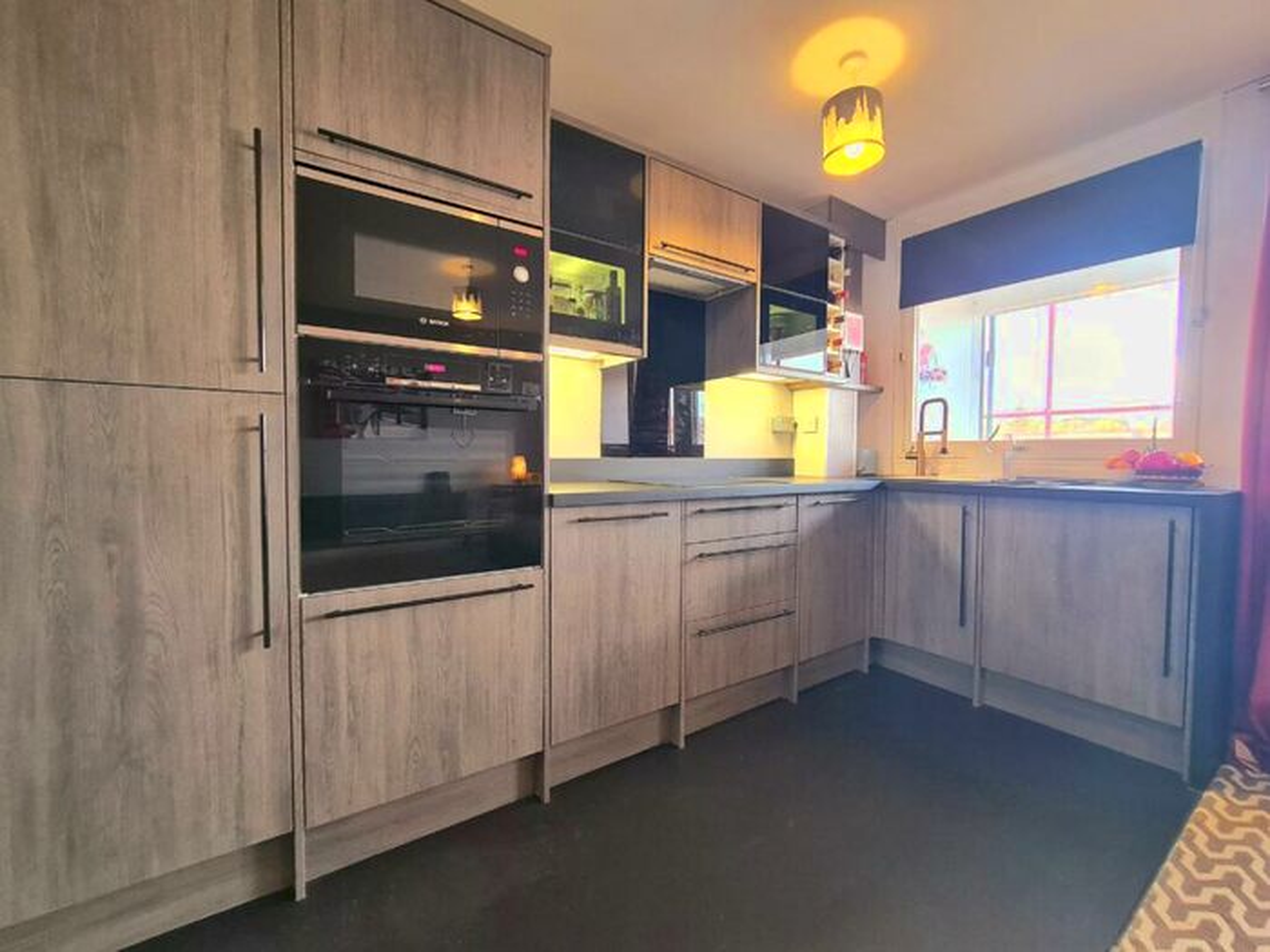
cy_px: 476
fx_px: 477
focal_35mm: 13
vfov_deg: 89.9
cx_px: 635
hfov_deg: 106.2
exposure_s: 1/50
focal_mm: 2.22
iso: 200
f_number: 2.2
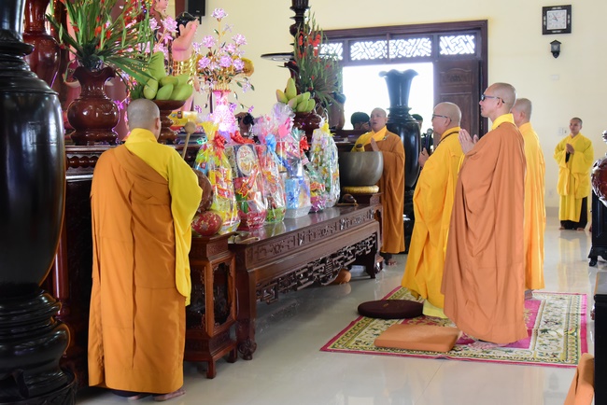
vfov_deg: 29.3
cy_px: 202
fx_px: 776
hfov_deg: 42.7
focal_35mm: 46
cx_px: 304
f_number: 7.1
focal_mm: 46
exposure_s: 1/100
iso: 6400
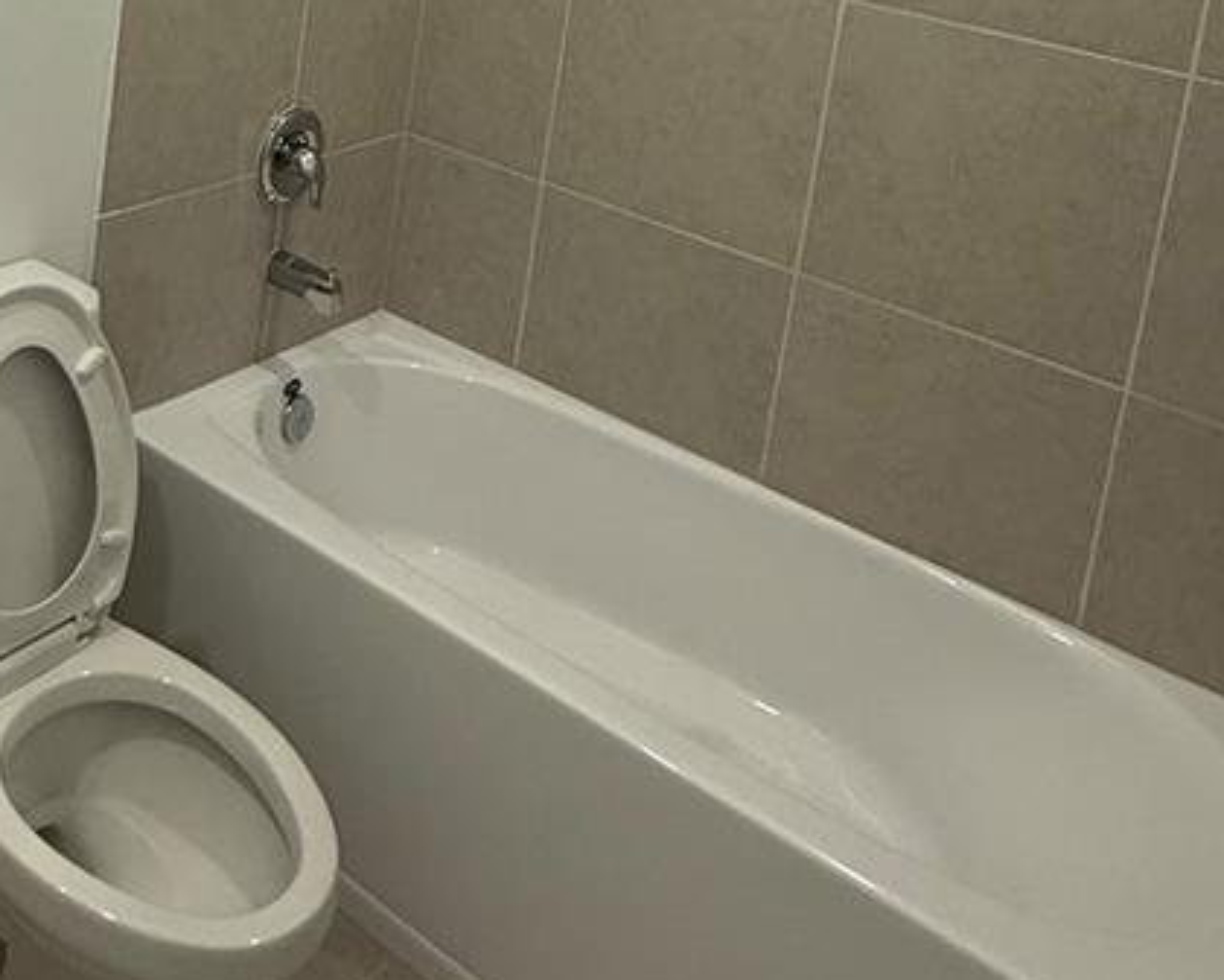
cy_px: -146
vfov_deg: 32.6
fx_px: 1413
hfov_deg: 44.1
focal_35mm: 39
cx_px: 207
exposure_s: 1/120
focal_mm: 2.22
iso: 160
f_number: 2.2
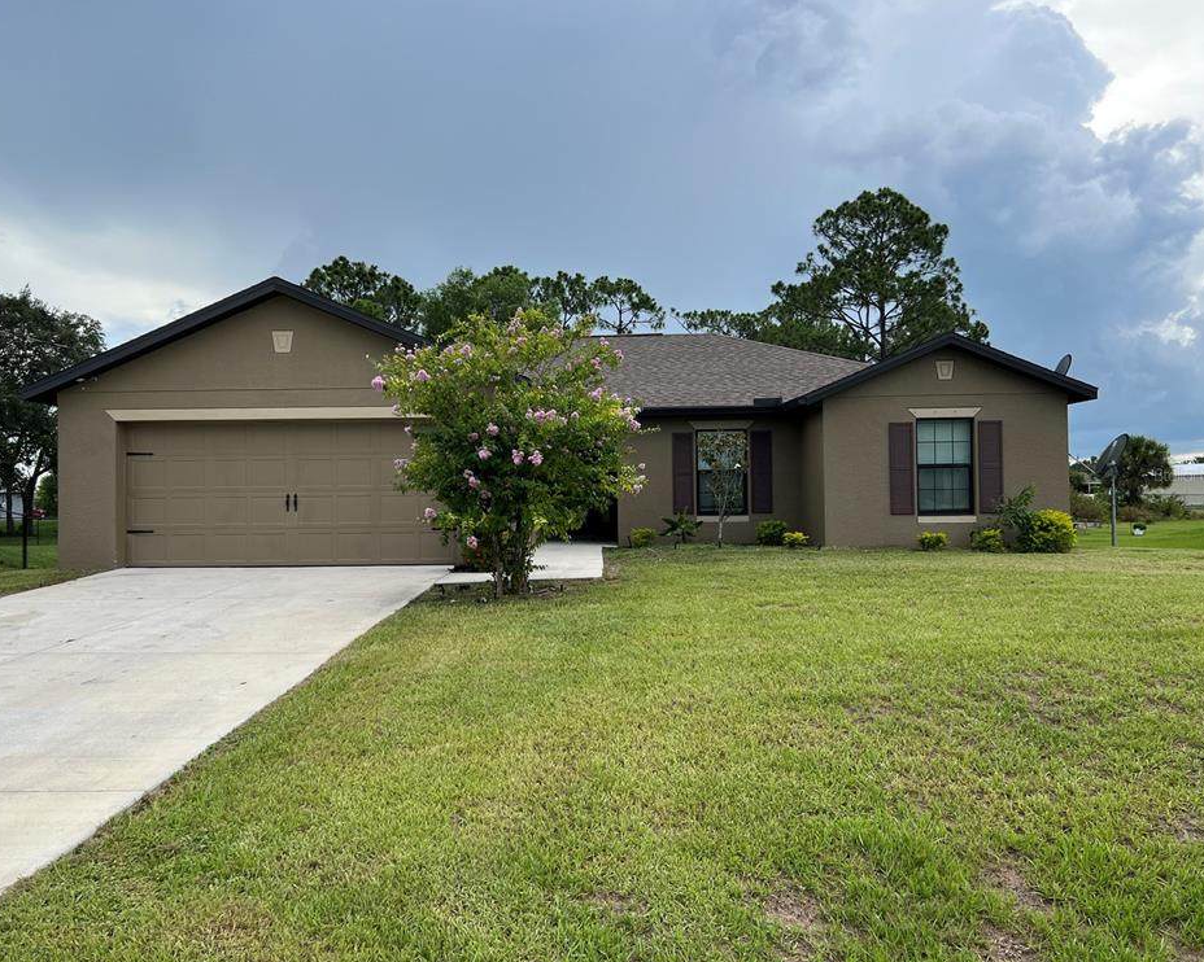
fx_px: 998
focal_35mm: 28
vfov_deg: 51.5
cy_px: 475
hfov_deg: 62.2
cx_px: 568
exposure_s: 1/2165
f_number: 1.5
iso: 50
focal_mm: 5.7
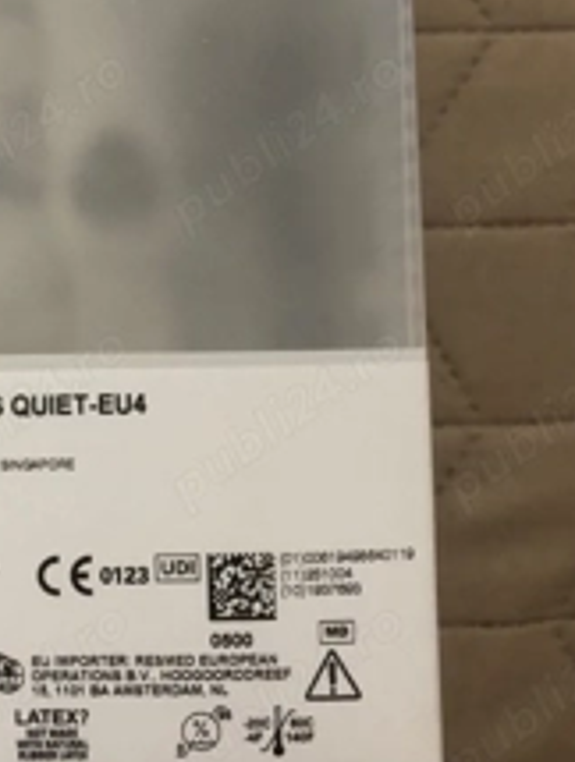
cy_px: 184
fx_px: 1148
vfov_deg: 35.9
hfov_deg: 27.3
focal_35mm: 52
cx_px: 82
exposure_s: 1/15
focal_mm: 4
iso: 40
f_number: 1.8
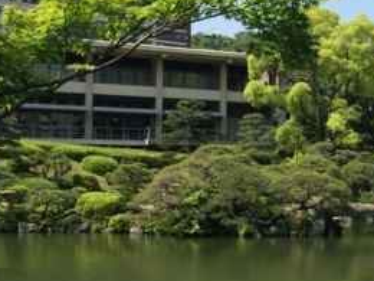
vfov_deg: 21.9
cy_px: 143
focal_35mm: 67
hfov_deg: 27.8
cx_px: 344
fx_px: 724
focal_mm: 4.15
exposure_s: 1/1276
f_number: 2.2
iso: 32
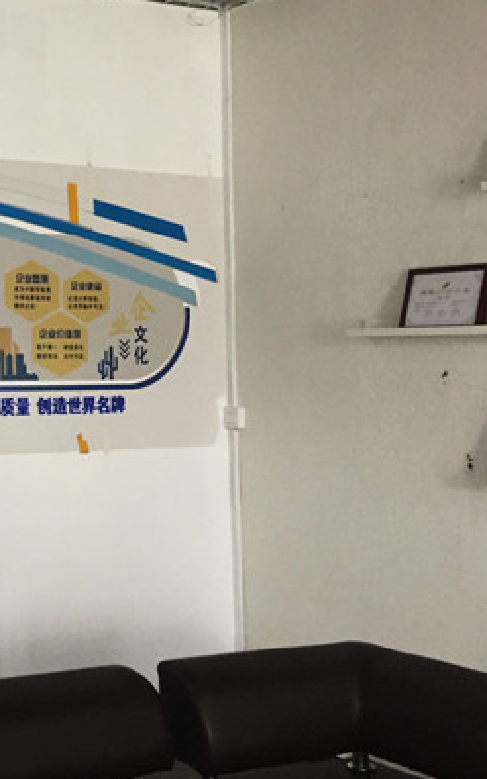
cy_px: 292
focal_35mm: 58
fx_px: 1232
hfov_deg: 20.4
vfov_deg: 34.9
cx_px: -155
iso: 125
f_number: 2.2
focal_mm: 4.15
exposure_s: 1/33
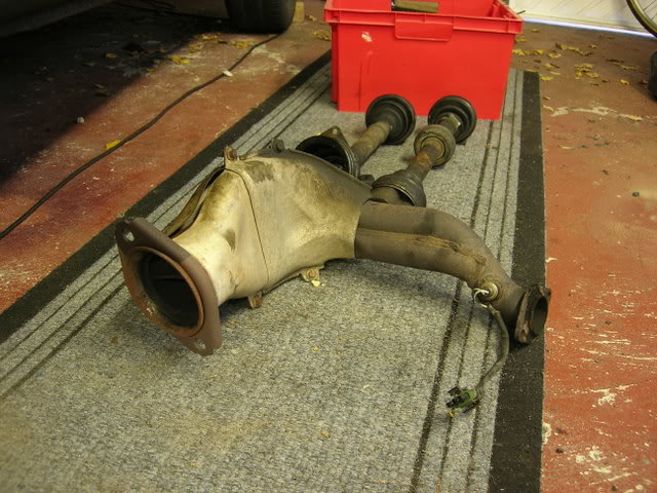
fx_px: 721
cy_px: 246
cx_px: 328
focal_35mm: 38
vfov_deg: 37.7
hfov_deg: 49.0
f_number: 2.8
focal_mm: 7.8
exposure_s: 1/3.9
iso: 84
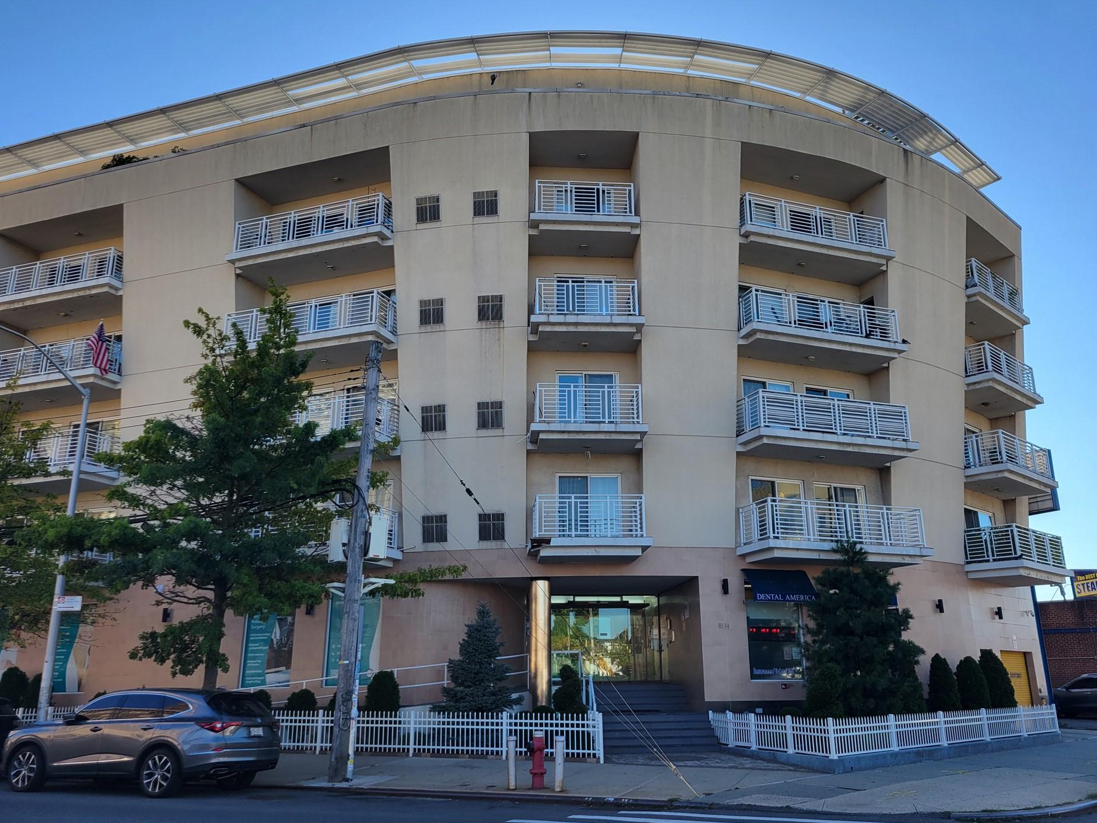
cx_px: 591
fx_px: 919
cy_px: 415
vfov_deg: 48.2
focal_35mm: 29
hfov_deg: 61.6
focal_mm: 5.4
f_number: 1.8
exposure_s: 1/1047
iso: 40
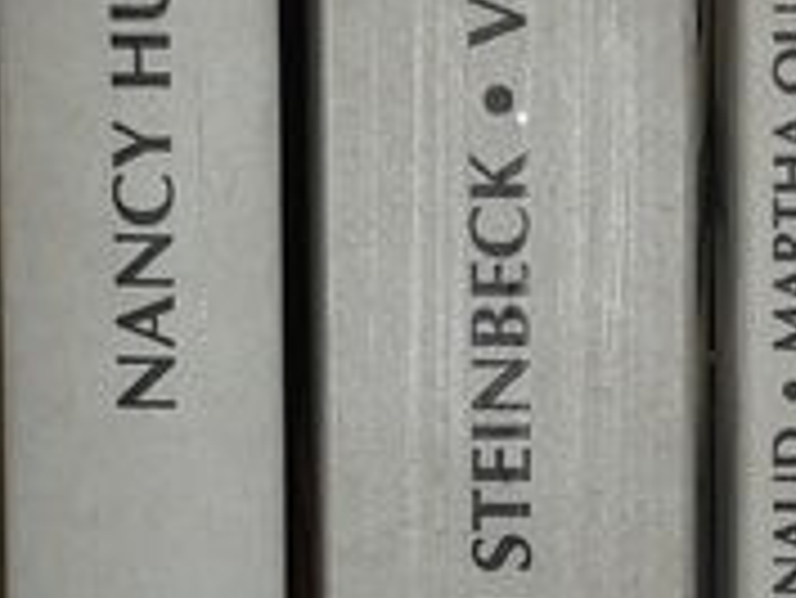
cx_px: 513
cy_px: 490
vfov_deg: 10.1
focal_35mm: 147
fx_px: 3383
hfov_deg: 13.4
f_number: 1.7
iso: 40
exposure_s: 1/614
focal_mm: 3.93
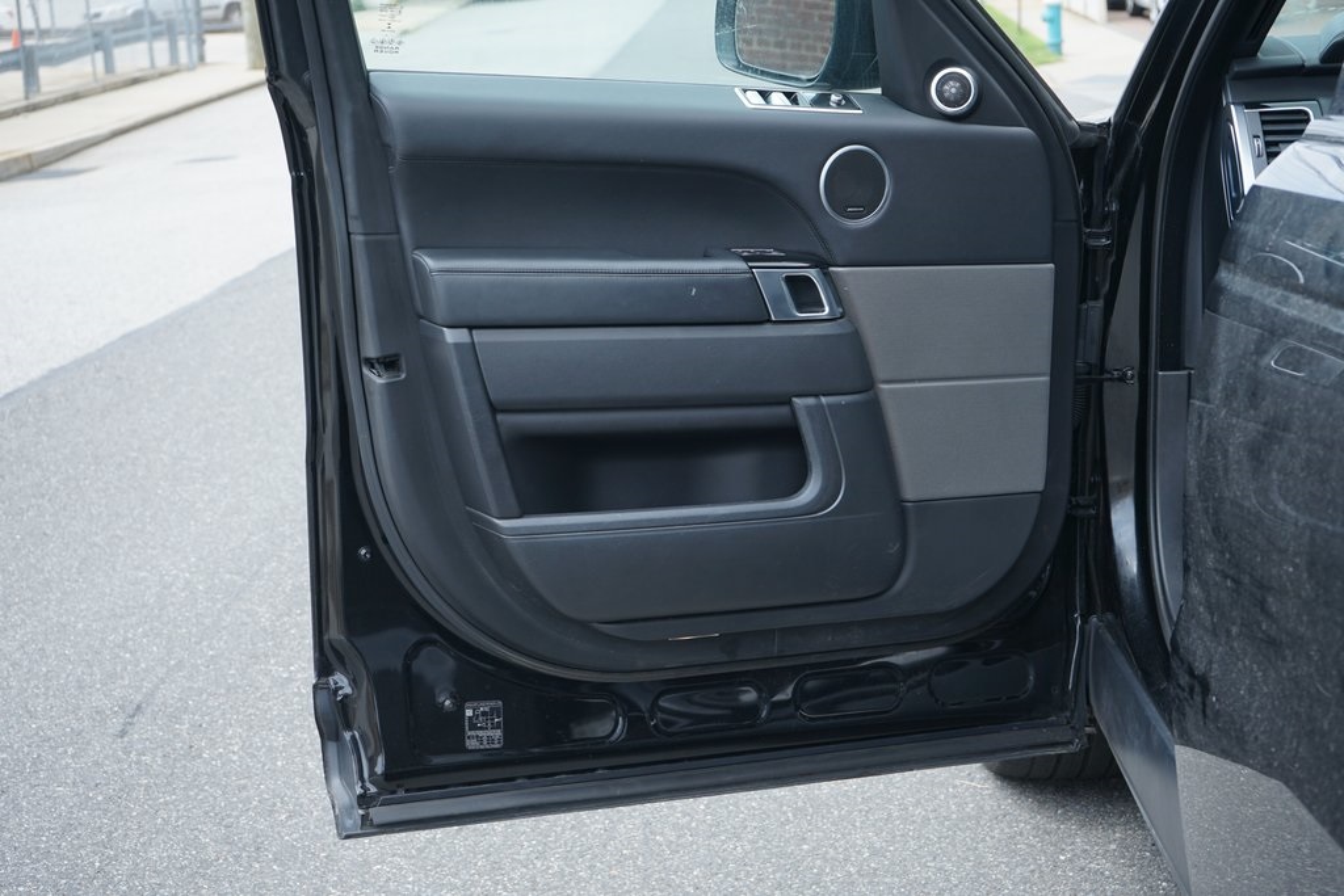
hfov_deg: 35.6
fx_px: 2091
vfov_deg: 24.2
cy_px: 448
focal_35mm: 56
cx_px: 672
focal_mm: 56
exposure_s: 1/80
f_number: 6.3
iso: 100
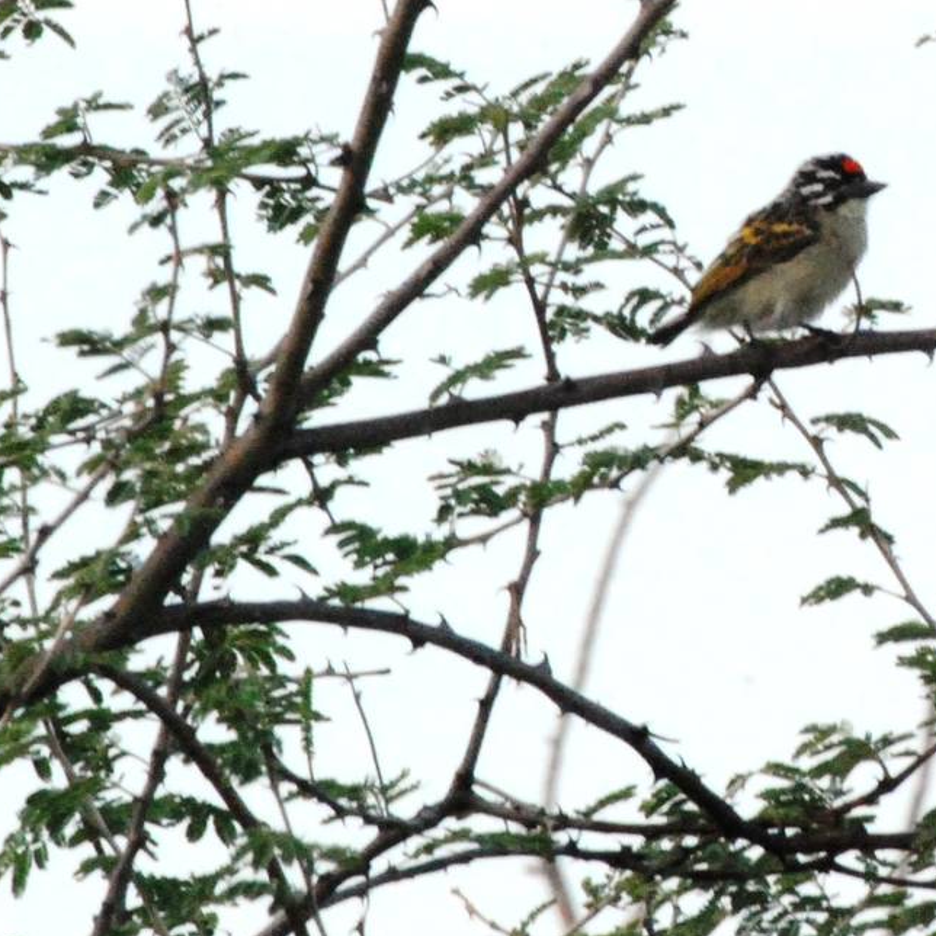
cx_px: 586
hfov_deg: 1.8
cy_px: 441
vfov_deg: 1.8
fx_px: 29123
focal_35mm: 952
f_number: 32
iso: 1600
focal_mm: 300
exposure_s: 1/160
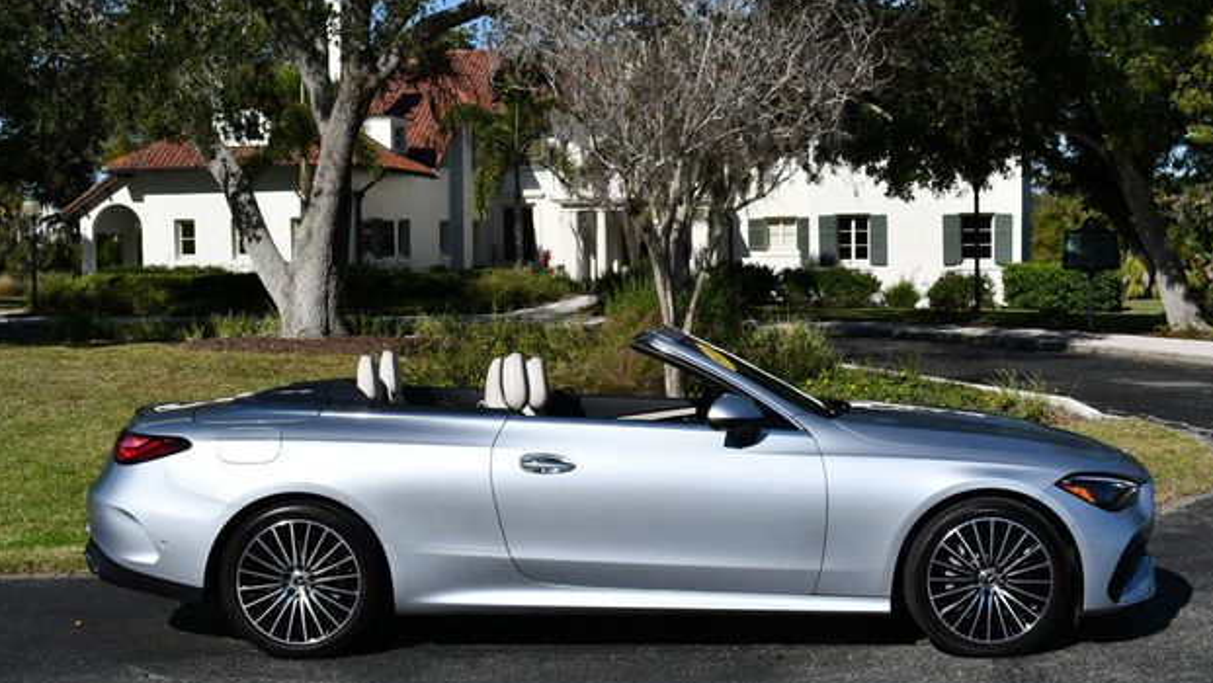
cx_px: 617
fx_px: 1738
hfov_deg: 38.5
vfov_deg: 22.3
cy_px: 318
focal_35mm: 54
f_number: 10
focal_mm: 25
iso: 100
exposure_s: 1/400
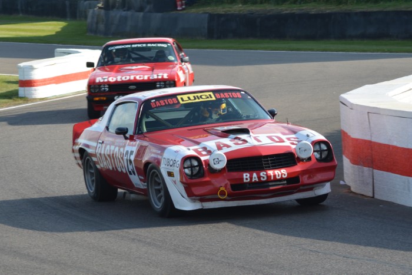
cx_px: 206
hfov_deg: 11.8
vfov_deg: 7.9
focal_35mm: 174
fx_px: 1992
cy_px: 138
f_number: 9
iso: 400
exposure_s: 1/500
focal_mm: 116
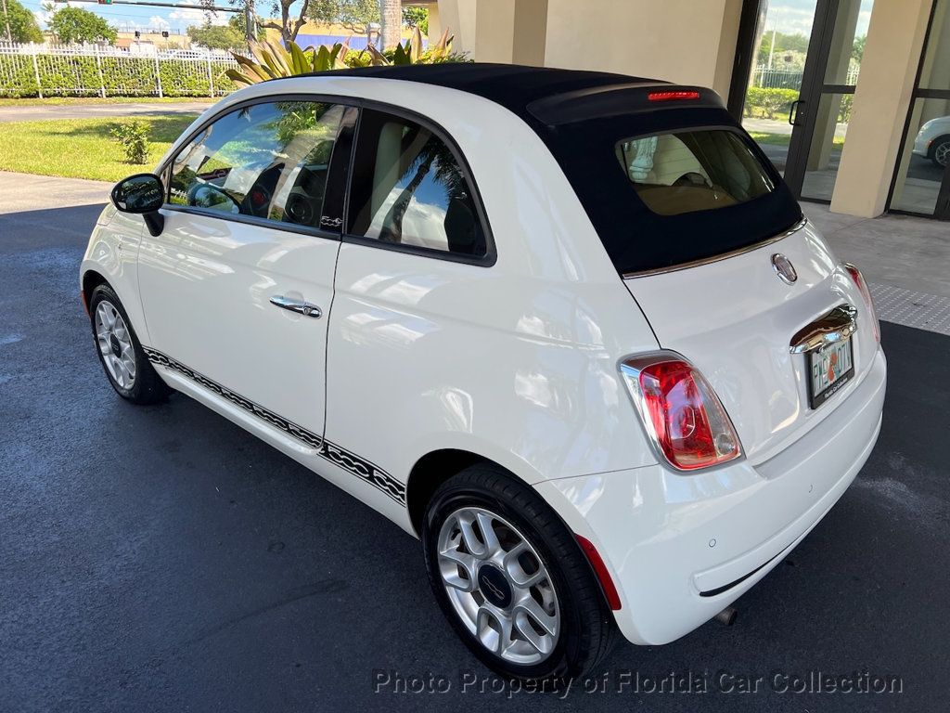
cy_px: 356
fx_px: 714
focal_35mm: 26
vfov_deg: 53.1
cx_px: 475
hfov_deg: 67.3
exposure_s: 1/840
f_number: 1.5
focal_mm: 5.7
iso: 50
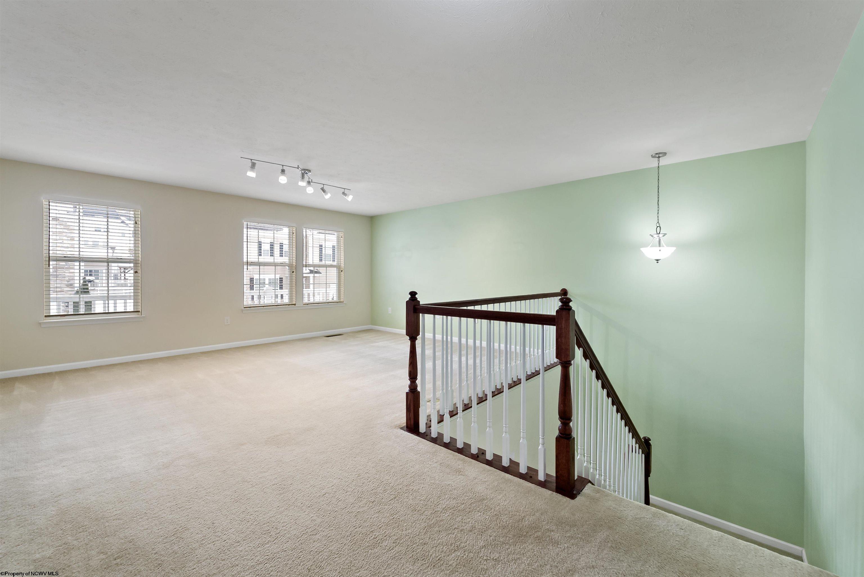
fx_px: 336
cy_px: 288
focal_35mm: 14
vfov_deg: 81.2
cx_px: 432
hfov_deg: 104.2
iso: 2000
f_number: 5.6
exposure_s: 1/400
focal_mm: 14
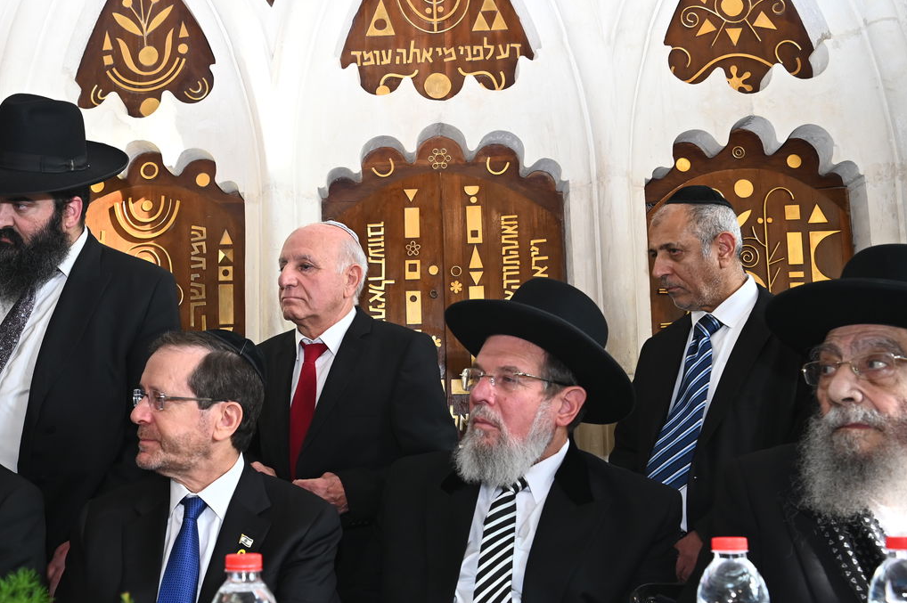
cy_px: 391
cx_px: 352
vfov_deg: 39.5
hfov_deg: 56.7
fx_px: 831
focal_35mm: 33
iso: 640
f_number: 5.6
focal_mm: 24
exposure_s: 1/160
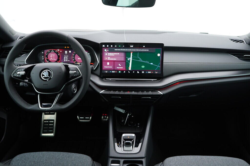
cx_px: 125
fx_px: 250
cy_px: 83
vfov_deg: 36.9
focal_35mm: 36
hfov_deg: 53.1
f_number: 2.8
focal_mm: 24
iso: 160
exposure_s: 1/40
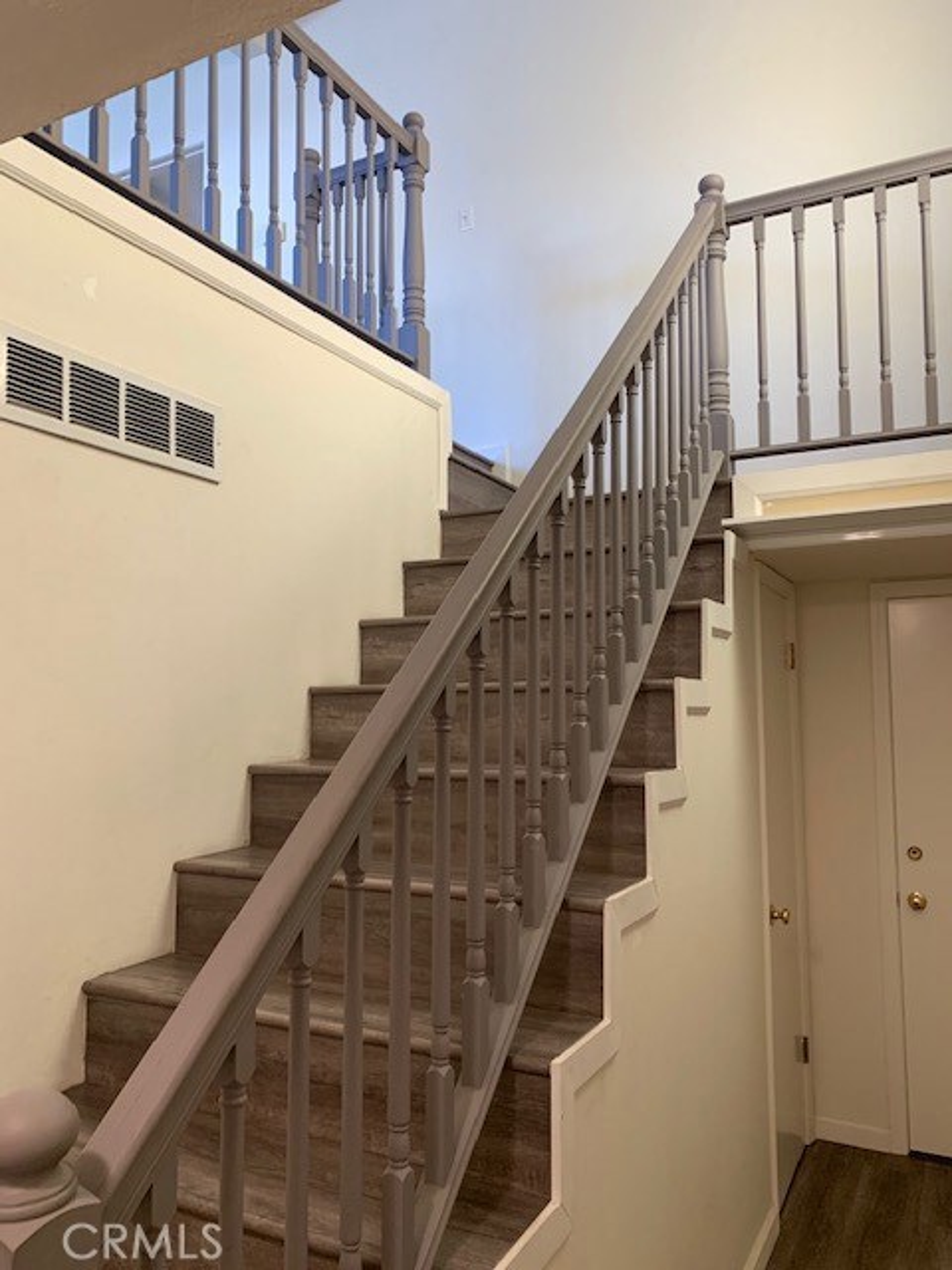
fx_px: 953
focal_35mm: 26
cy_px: 635
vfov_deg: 67.3
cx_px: 476
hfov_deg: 53.1
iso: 80
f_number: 1.8
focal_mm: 4.25
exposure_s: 1/60
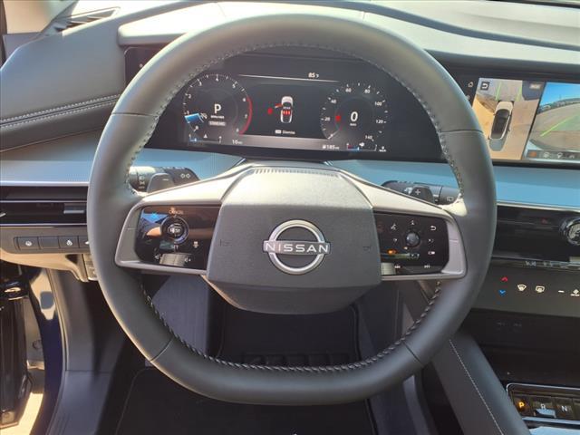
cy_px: 218
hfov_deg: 65.3
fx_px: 452
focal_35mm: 27
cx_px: 290
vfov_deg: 51.4
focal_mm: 3.58
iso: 50
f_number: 1.9
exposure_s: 1/120
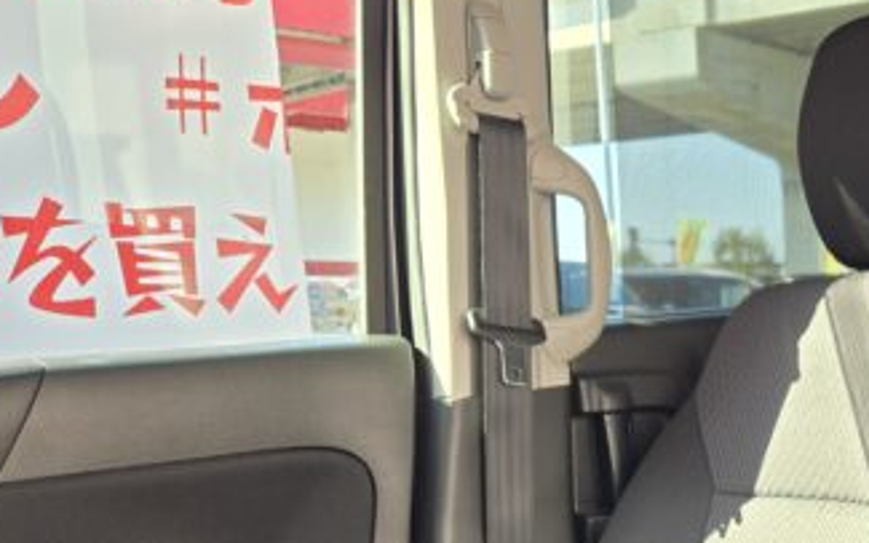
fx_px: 1421
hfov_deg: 31.1
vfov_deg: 19.8
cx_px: 901
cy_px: 722
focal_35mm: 60
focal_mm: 5.4
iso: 64
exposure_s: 1/180
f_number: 1.8
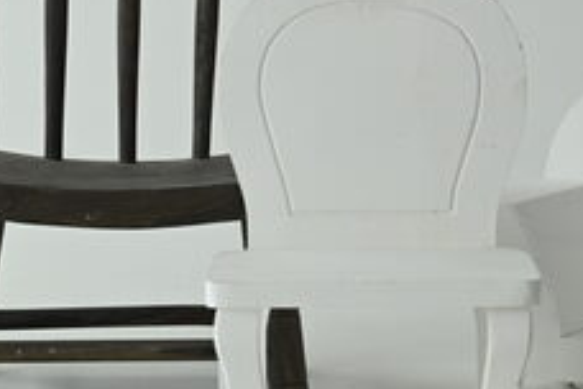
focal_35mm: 174
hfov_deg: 11.8
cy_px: 67
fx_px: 2818
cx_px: 427
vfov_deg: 7.9
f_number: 4
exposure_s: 1/80
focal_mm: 66
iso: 640
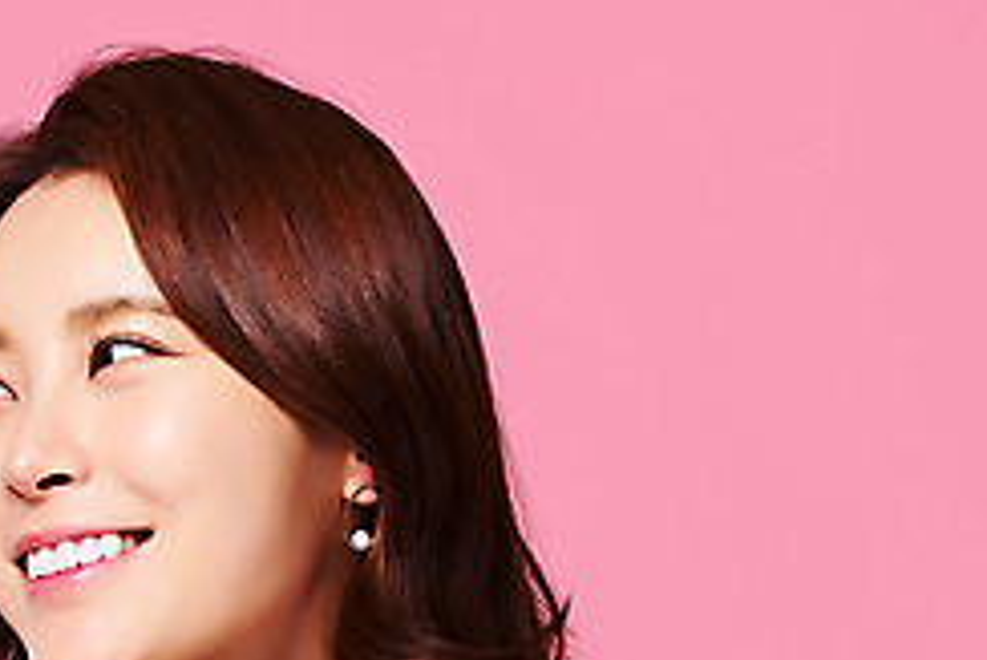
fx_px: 7077
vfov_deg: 5.3
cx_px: 69
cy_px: 660
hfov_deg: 7.9
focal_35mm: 258
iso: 64
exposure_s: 1/125
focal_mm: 105
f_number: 16
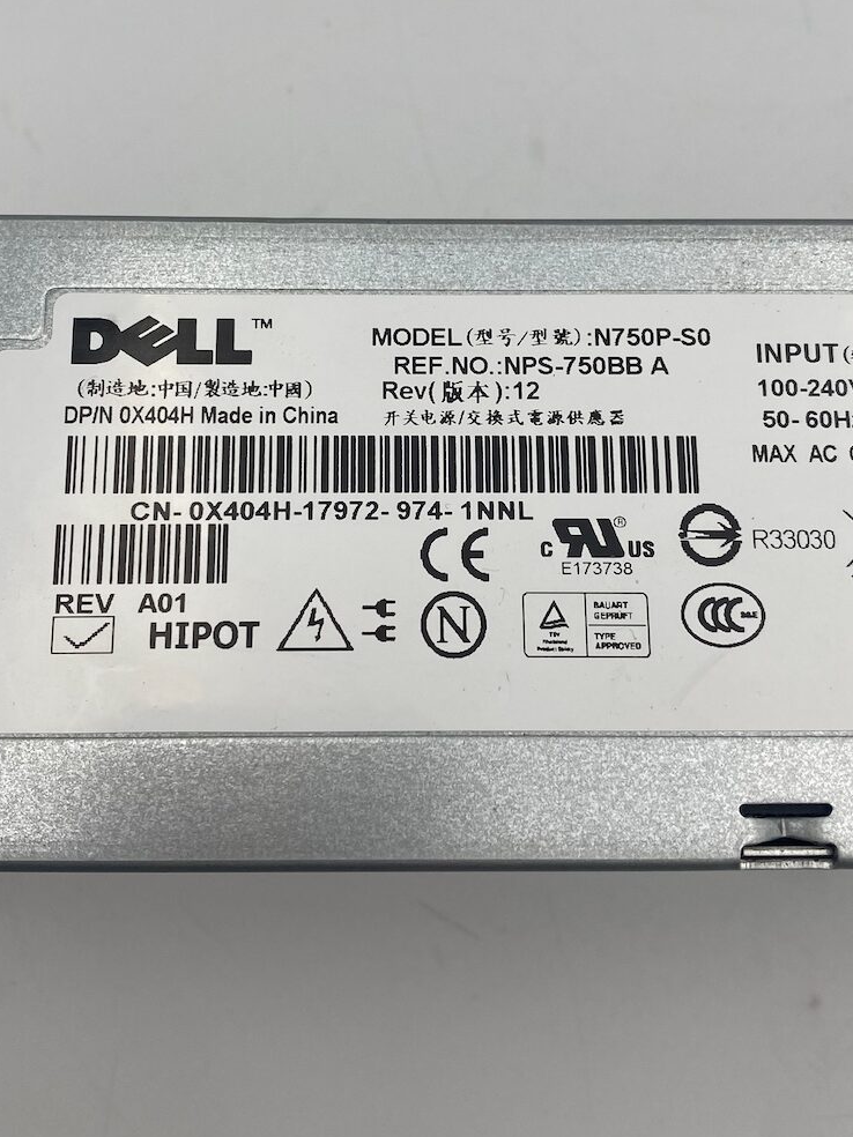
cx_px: 415
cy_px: 430
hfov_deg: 35.1
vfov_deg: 45.4
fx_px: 1347
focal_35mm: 41
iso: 32
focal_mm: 4.25
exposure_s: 1/330
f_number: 1.8
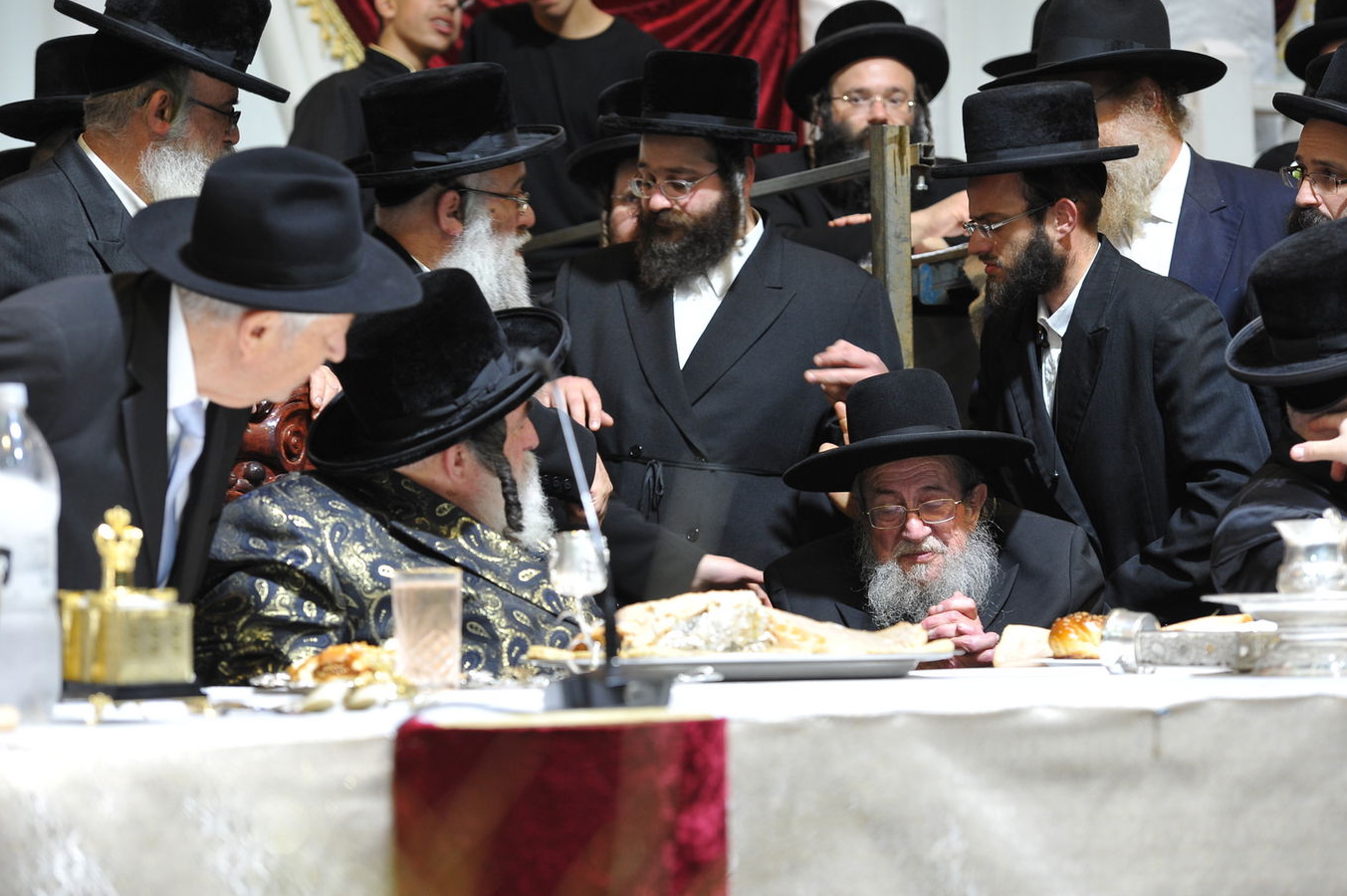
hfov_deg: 17.1
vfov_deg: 11.4
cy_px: 437
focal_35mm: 120
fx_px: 4487
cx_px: 688
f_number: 3.5
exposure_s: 1/100
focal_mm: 116
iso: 1000
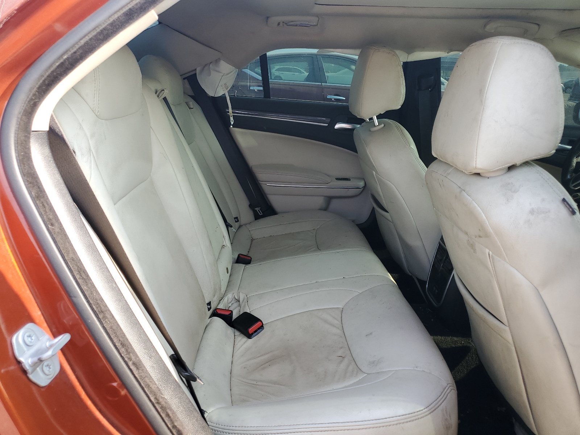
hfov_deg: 67.3
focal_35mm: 26
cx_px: 290
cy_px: 218
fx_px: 436
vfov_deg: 53.1
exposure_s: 1/286
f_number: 1.5
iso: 50
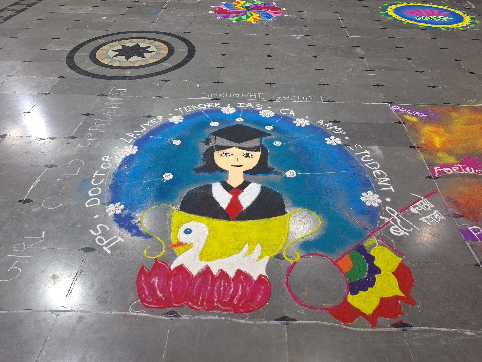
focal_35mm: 23
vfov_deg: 58.9
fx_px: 320
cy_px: 181
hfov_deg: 73.9
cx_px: 241
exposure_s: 1/33
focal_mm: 5.54
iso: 200
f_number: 1.8
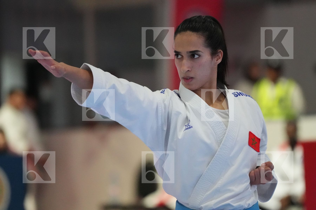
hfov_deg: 6.9
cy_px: 105
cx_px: 158
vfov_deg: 4.6
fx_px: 2633
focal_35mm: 300
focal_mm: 200
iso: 10000
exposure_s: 1/500
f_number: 2.8
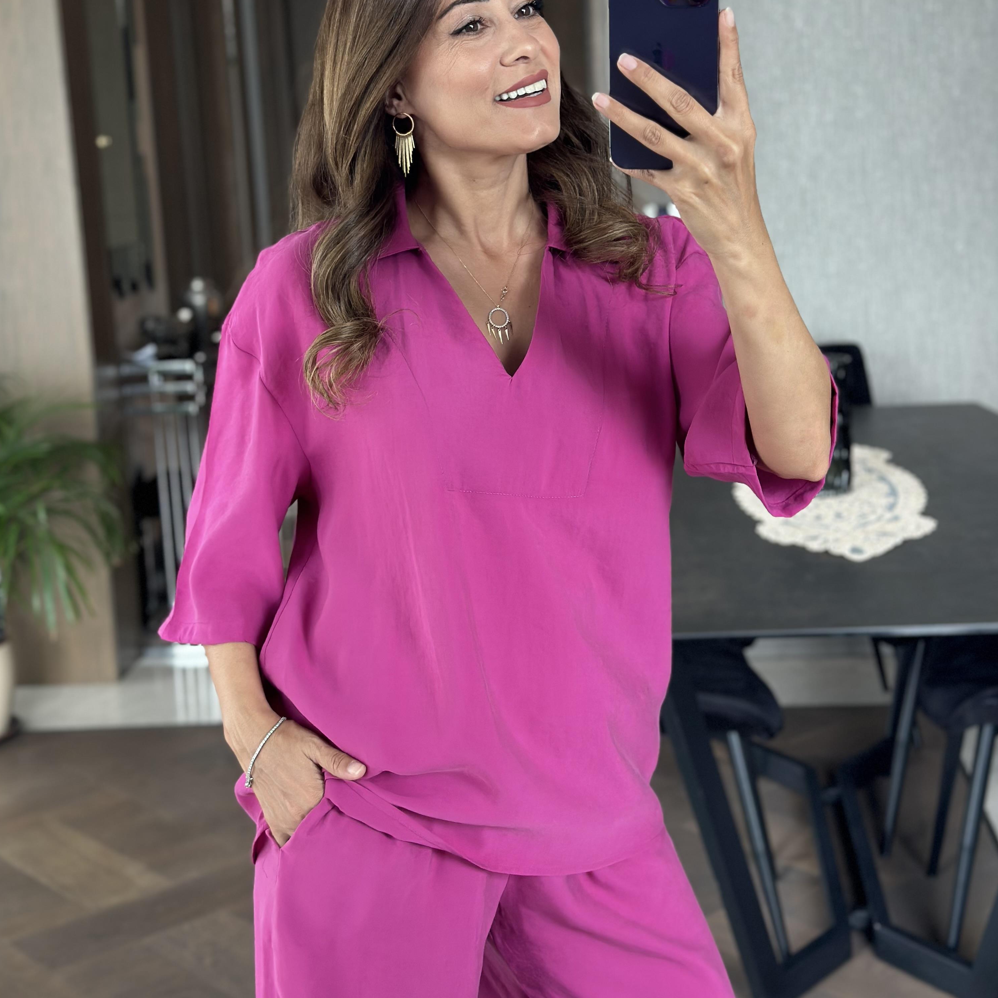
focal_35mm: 57
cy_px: 396
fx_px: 1859
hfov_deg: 30.0
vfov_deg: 30.0
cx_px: 499
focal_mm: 6.86
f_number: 1.78
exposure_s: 1/78
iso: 125
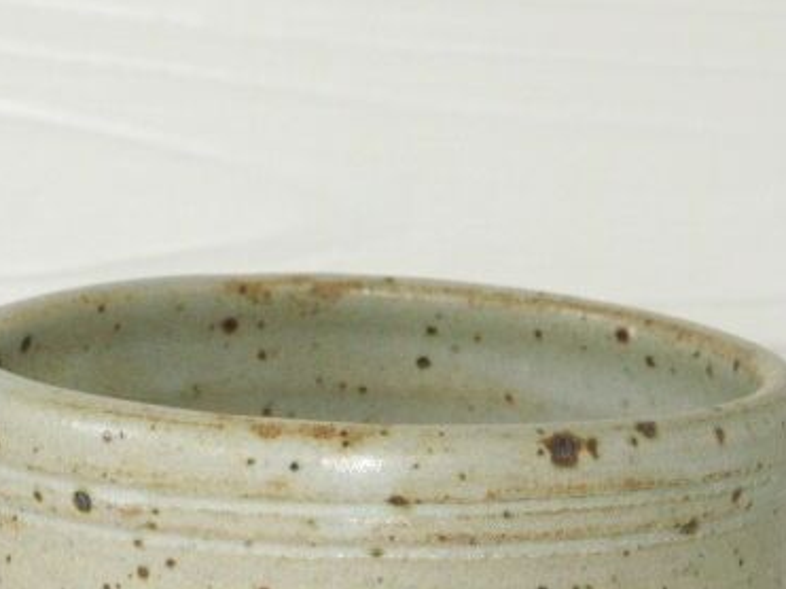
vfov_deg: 9.7
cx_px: 248
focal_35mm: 152
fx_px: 3450
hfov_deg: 13.0
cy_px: 422
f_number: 6.3
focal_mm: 21.94
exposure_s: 1/80
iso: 200
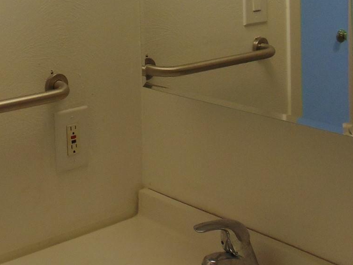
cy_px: -20
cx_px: 74
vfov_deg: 20.7
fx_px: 694
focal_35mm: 68
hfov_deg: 28.0
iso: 80
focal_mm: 4.5
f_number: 3
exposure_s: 1/60
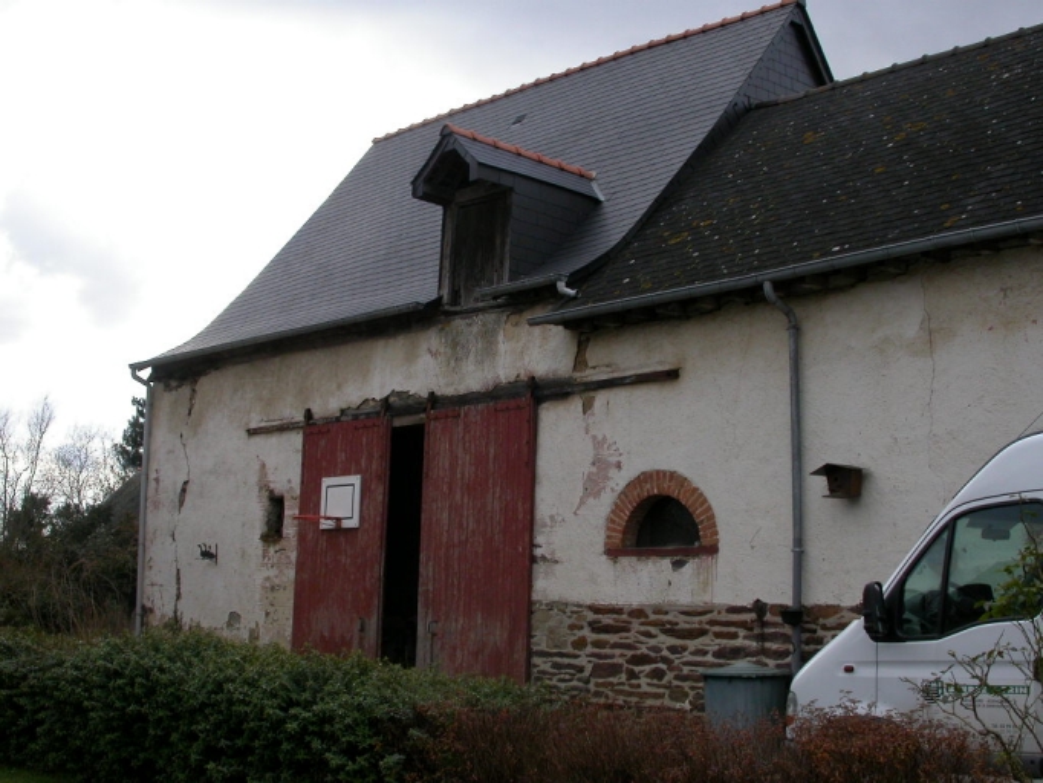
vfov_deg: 31.5
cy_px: 392
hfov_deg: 41.2
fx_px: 1386
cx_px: 522
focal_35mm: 46
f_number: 6.4
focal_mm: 9.6
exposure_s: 1/189
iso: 100
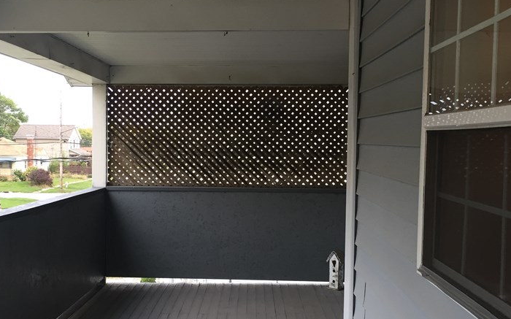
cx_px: 215
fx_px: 626
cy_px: 172
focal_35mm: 45
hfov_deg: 44.2
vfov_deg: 28.6
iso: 32
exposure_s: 1/40
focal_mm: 4.15
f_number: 2.2
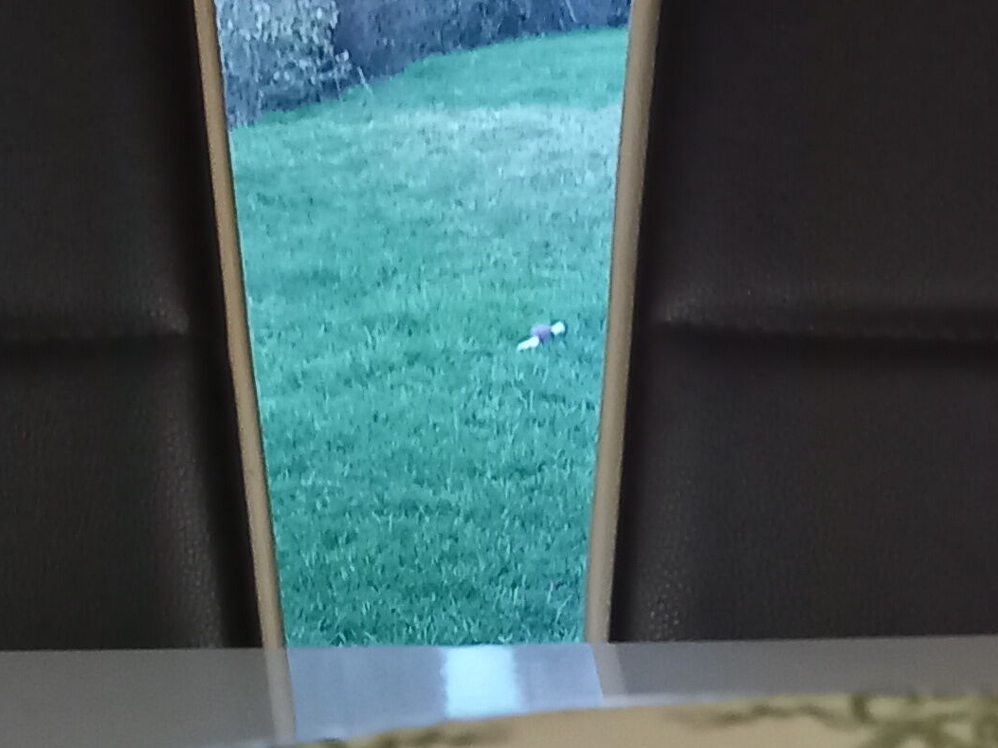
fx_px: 2738
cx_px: 952
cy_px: 1407
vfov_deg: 13.7
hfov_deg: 20.1
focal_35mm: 95
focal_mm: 4.6
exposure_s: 1/25
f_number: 2
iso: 640
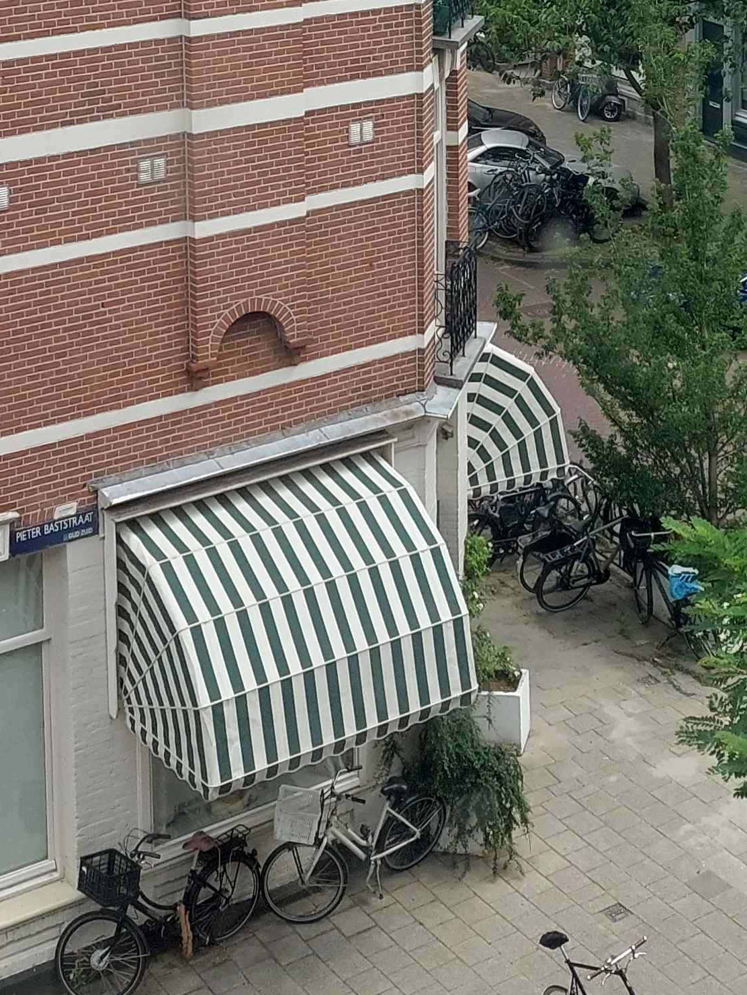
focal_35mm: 78
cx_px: 538
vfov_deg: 23.3
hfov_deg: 18.8
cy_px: -134
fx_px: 2244
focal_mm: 5.23
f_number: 1.8
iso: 40
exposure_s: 1/900
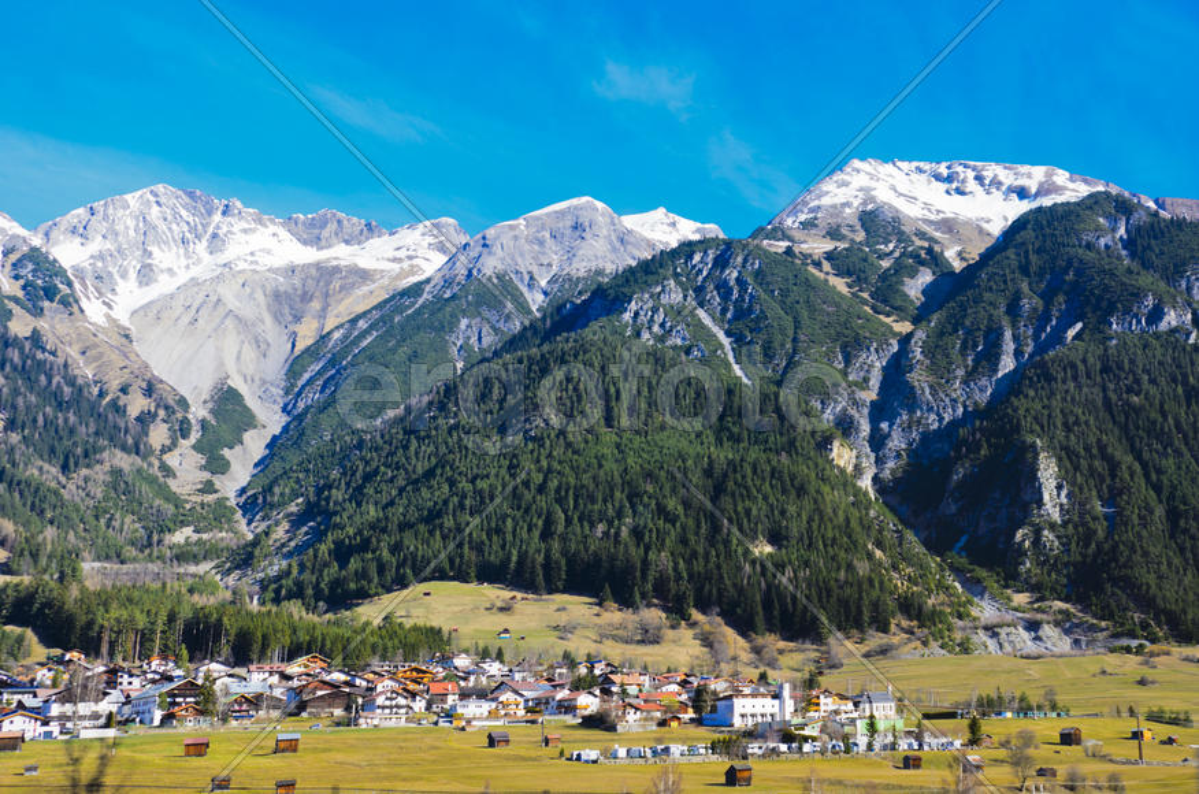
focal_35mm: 42
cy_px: 397
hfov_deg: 46.5
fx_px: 1396
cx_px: 600
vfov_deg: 31.7
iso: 100
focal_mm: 28
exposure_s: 1/250
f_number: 4.8
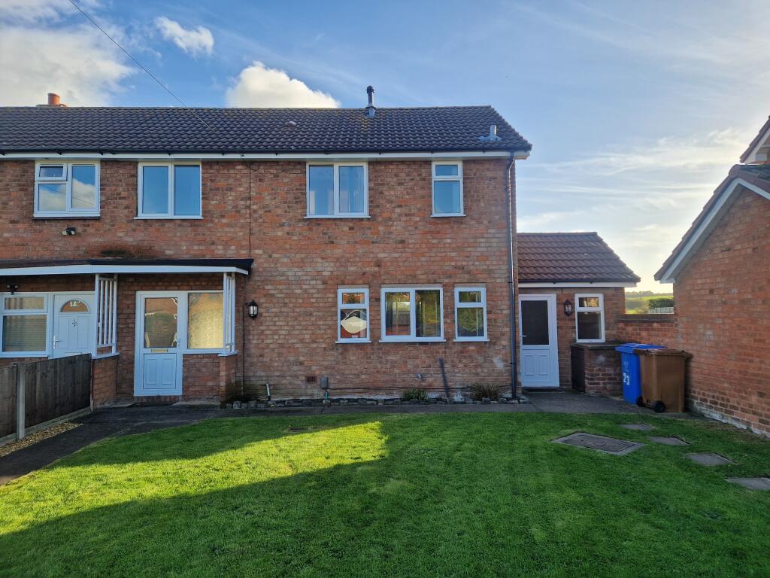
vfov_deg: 58.9
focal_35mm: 23
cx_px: 385
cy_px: 289
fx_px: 512
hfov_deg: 73.9
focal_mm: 5.4
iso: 50
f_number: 1.8
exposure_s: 1/752
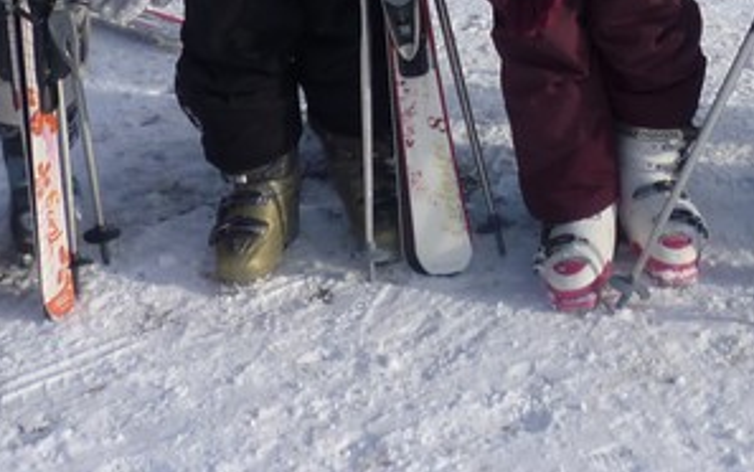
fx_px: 2179
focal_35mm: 106
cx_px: 592
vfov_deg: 11.6
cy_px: -338
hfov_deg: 19.4
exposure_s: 1/500
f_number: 3.3
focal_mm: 5.2
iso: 80
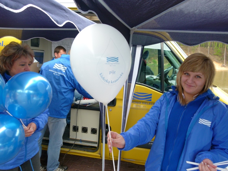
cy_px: 86
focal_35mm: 32
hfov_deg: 56.8
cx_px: 114
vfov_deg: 44.2
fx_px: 211
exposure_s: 1/100
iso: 100
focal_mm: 5.8
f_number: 3
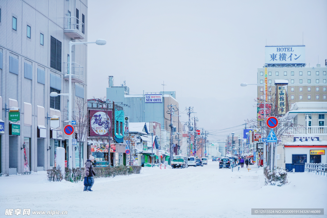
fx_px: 636
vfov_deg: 19.5
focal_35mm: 70
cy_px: 109
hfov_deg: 28.8
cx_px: 164
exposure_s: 1/160
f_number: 5
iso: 100
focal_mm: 70
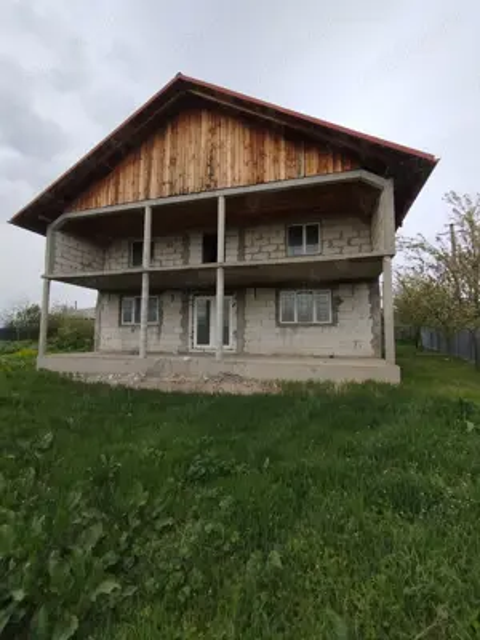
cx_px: 240
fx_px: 277
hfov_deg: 81.7
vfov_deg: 98.2
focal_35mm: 15
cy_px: 320
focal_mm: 1.65
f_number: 2.2
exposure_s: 1/1123
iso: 50
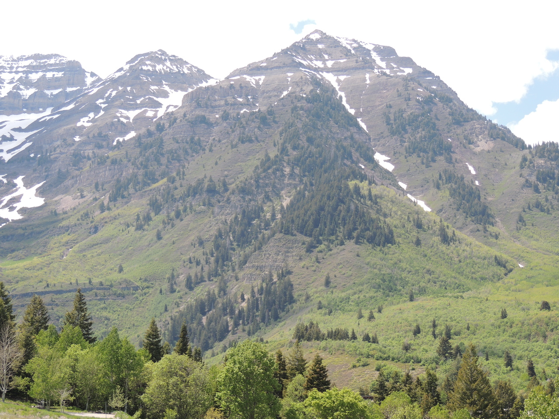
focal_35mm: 70
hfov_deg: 27.8
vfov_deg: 21.0
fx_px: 1130
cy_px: 210
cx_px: 280
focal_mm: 12.4
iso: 100
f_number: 3.9
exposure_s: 1/500
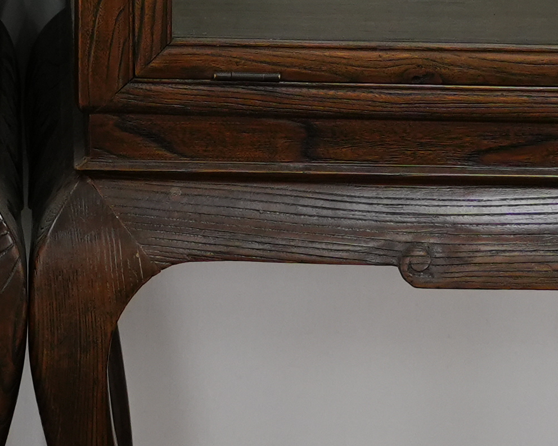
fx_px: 3832
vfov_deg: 6.2
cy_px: -781
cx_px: 33
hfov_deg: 8.3
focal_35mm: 232
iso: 800
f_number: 4
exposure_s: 1/20
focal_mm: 35
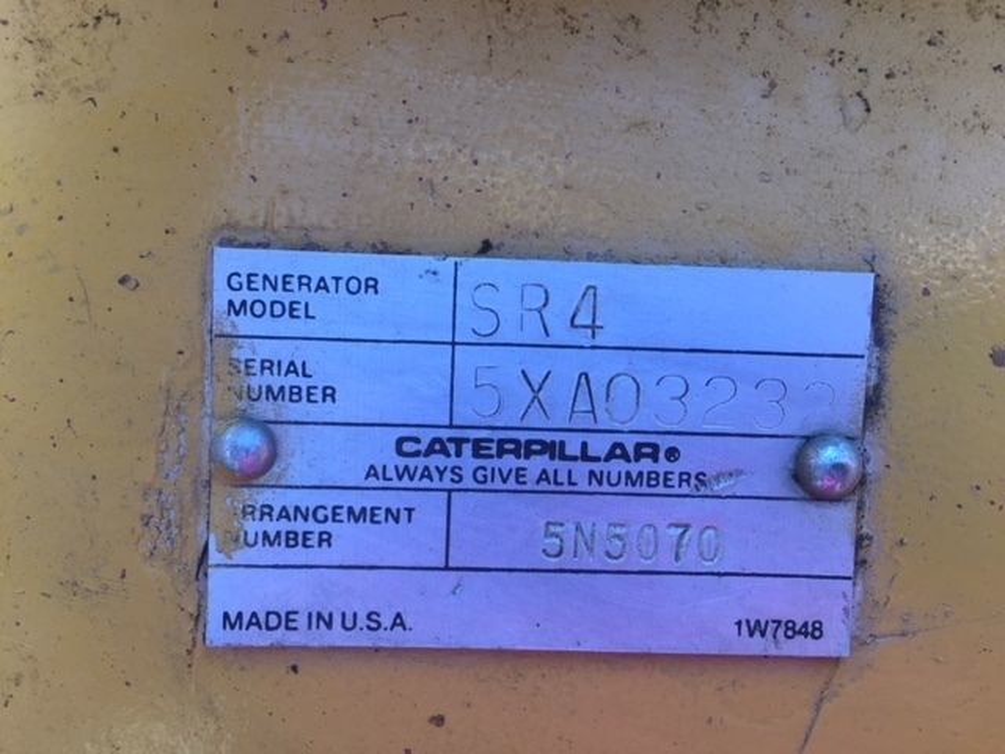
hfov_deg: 61.7
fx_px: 842
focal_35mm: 29
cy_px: 377
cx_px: 502
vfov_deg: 48.2
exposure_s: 1/131
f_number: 2.2
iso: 32
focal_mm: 4.15
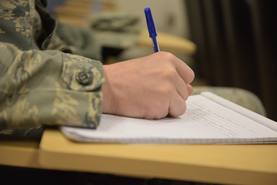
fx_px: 539
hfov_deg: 28.8
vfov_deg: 19.5
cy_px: 92
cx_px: 138
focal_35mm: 70
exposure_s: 1/160
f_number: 3.5
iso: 1000
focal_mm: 70
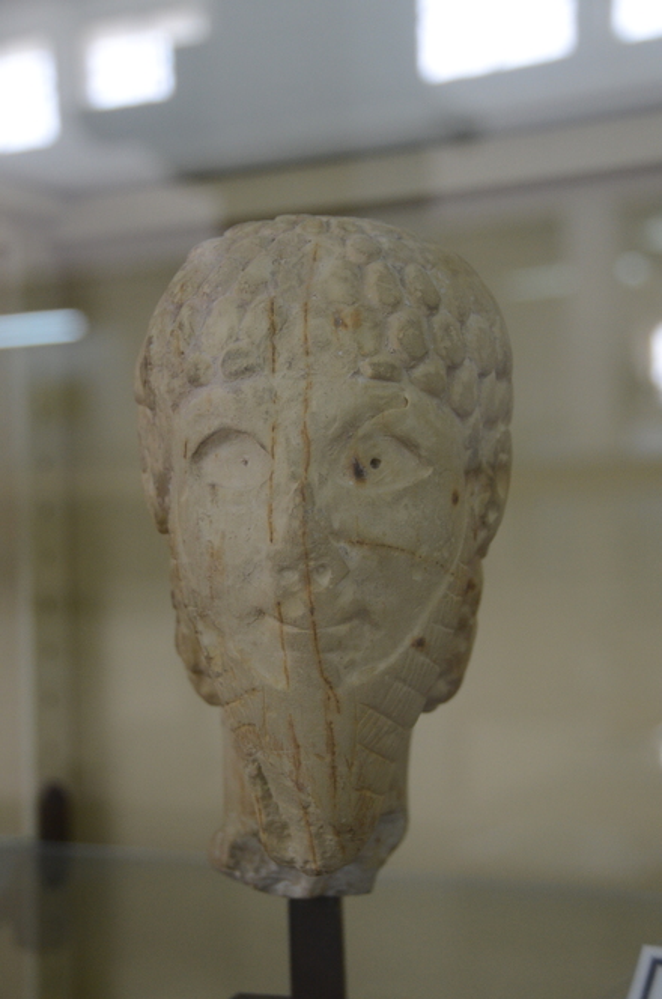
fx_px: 1994
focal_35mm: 72
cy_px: 500
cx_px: 331
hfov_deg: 18.8
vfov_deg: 28.1
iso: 1250
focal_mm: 48
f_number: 5.6
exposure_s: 1/125
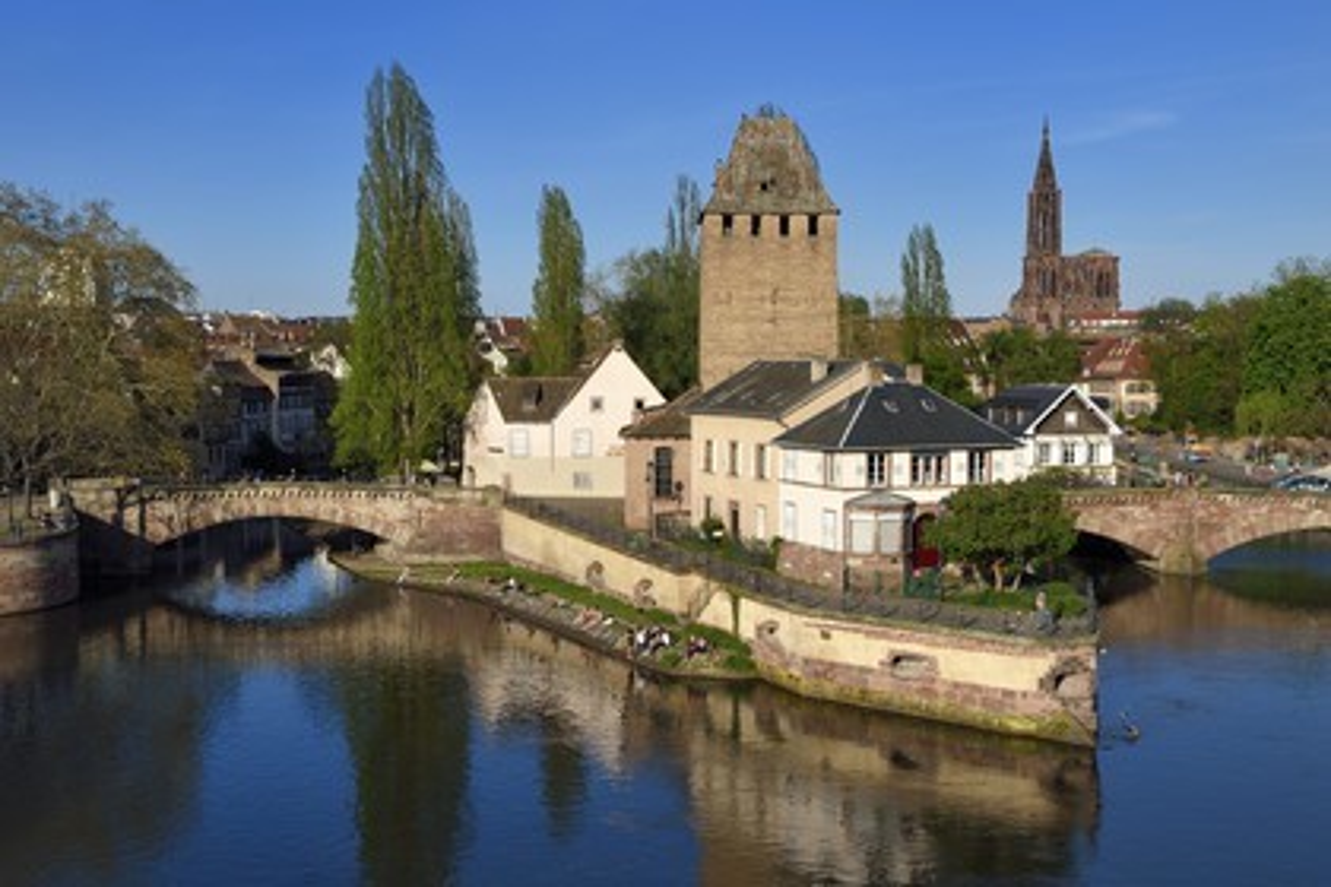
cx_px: 666
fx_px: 1775
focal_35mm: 48
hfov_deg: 41.1
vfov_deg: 28.1
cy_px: 444
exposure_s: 1/250
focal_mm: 48
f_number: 14
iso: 200
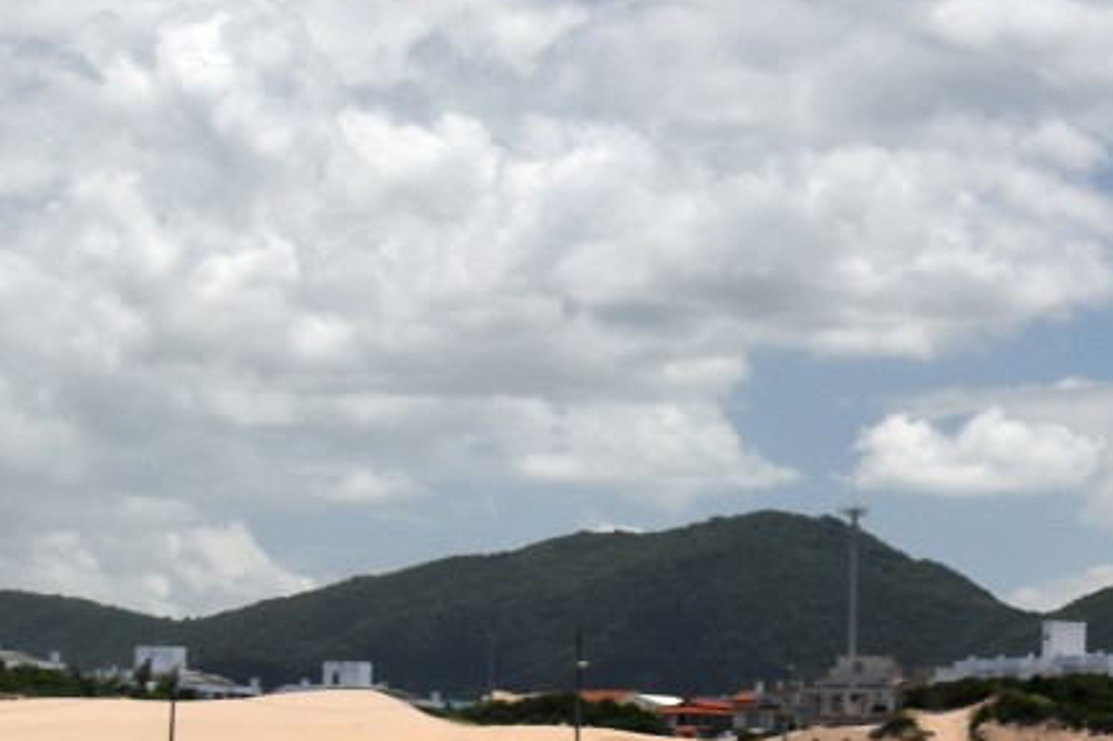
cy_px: 733
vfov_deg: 8.4
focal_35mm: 163
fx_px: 5031
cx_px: 1915
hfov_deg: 11.8
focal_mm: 29
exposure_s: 1/1600
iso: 400
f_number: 6.3
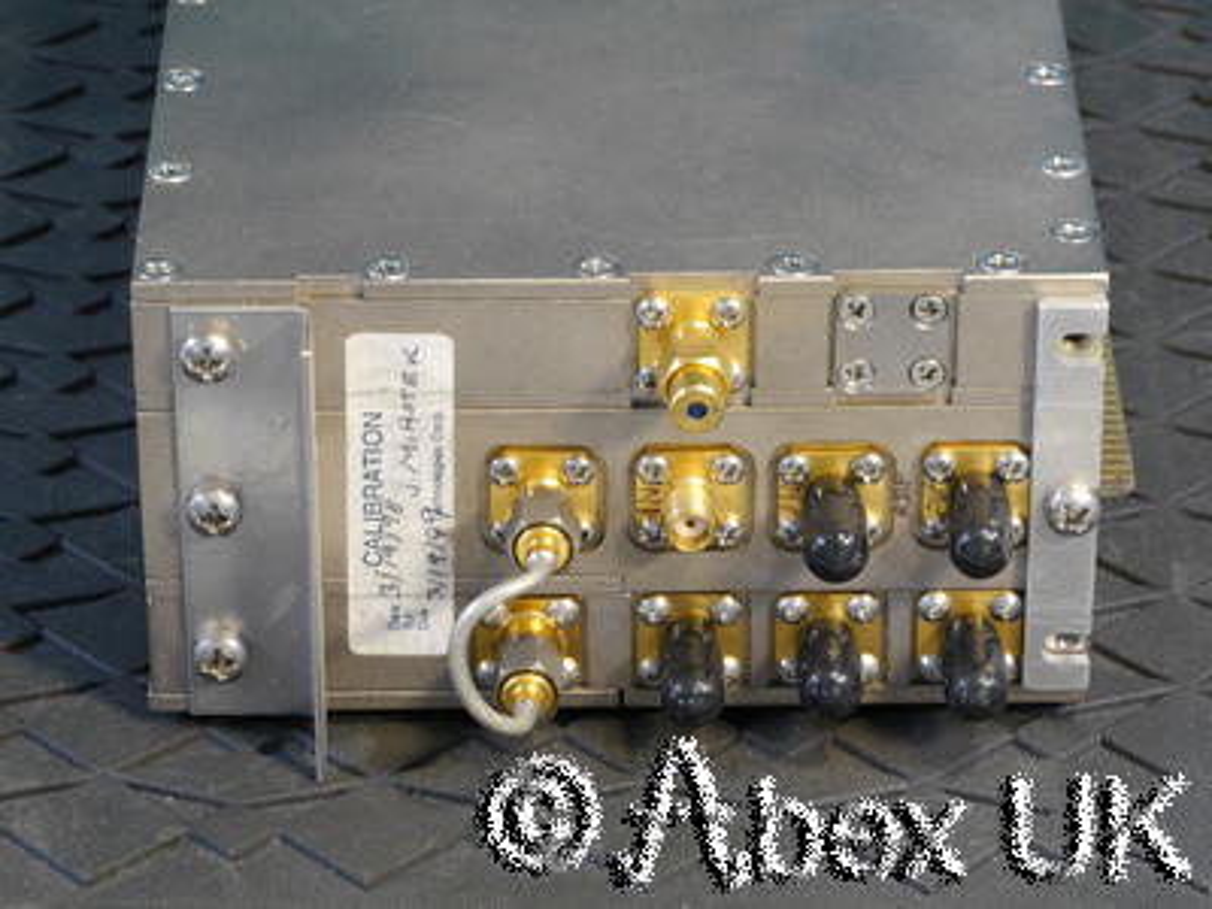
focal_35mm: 162
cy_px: 454
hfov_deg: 12.2
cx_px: 606
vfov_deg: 9.2
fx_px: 5672
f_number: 18
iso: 400
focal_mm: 81
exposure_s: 1
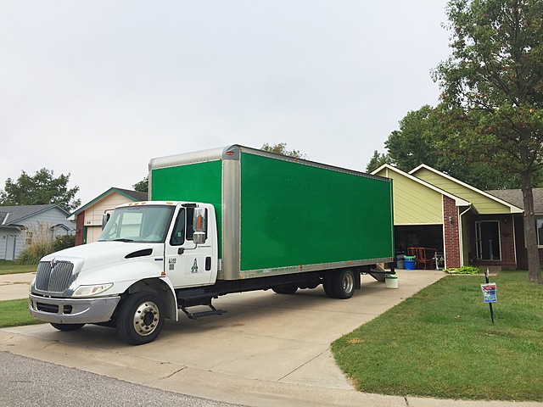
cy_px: 204
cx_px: 272
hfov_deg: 61.7
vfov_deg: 48.2
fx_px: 455
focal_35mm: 29
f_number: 2.2
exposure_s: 1/879
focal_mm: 4.15
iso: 32
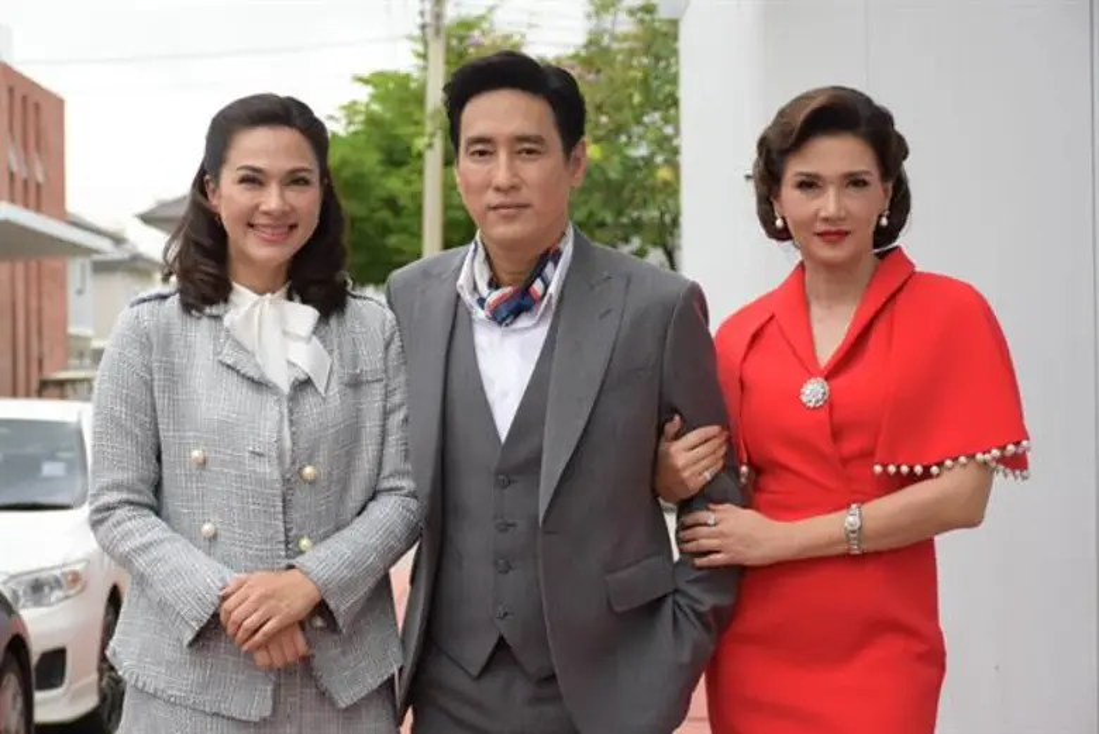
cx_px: 550
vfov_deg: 18.2
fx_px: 2291
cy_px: 367
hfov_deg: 27.0
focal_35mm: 75
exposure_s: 1/1000
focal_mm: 50
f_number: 4.8
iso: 640
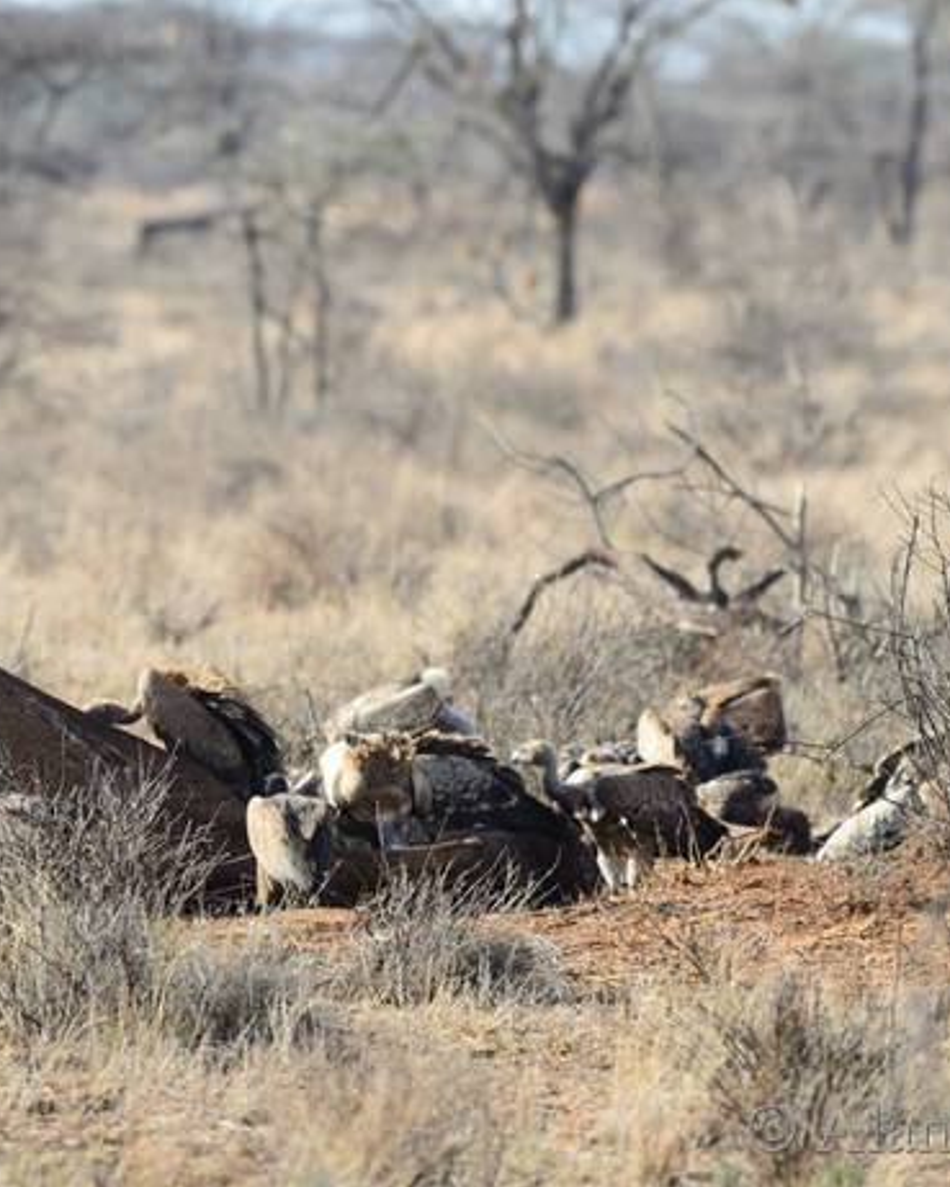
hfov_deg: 1.8
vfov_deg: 2.3
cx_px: 448
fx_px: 29969
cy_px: 594
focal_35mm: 853
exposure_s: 1/400
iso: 200
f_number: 6.3
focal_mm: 400
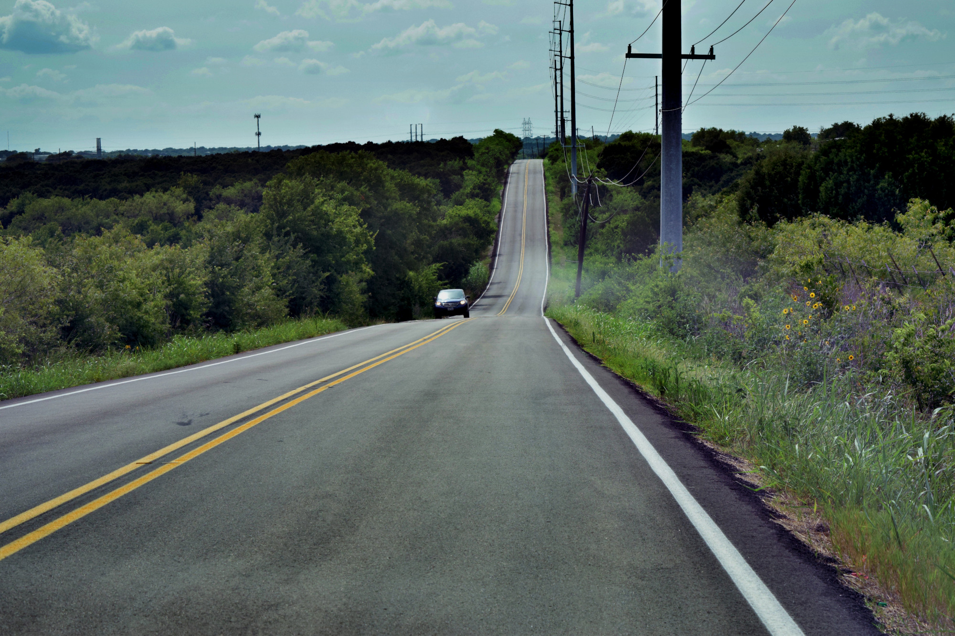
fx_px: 2188
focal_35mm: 82
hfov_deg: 24.6
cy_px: 318
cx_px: 478
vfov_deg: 16.6
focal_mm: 55
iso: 800
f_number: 5.6
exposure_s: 1/2500
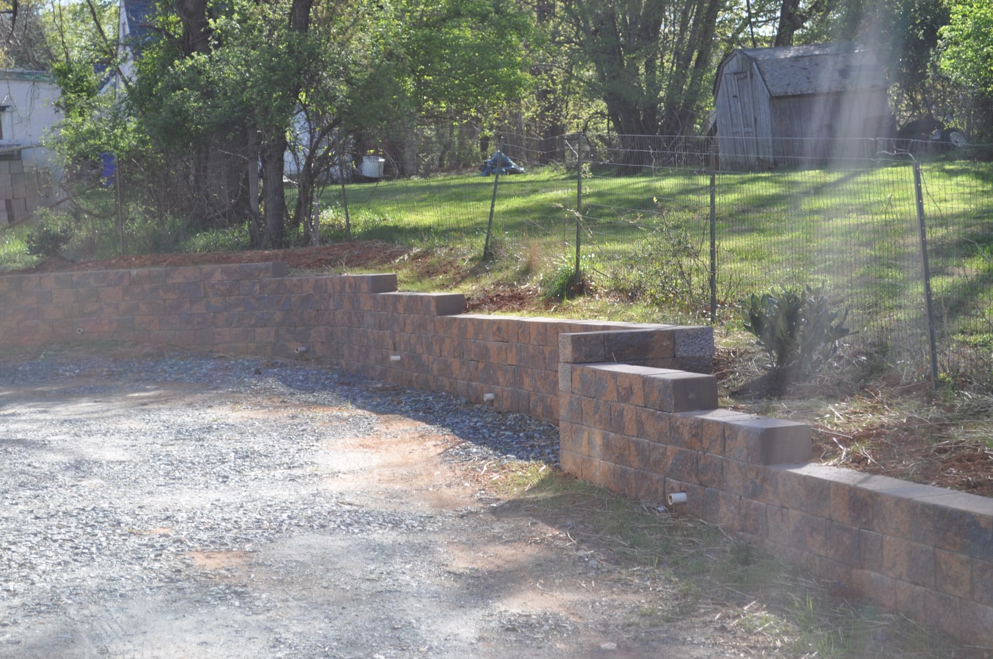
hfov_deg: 24.6
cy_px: 330
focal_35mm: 82
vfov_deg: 16.5
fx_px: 2273
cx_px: 496
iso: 200
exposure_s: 1/200
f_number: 7.1
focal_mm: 55
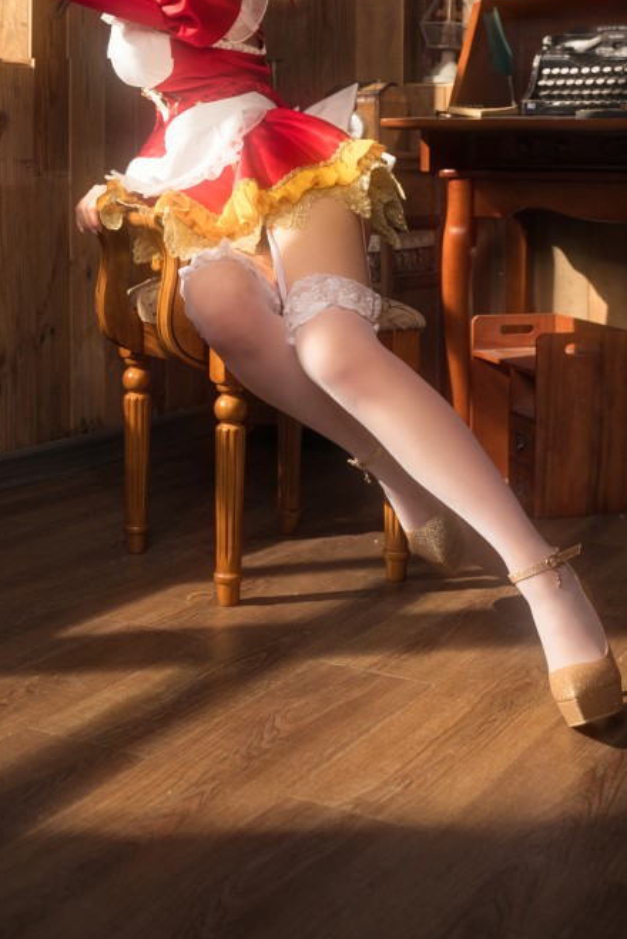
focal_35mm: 58
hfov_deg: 23.4
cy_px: 147
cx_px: 276
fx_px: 1514
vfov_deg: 33.2
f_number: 4
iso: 200
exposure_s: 1/250
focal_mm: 34
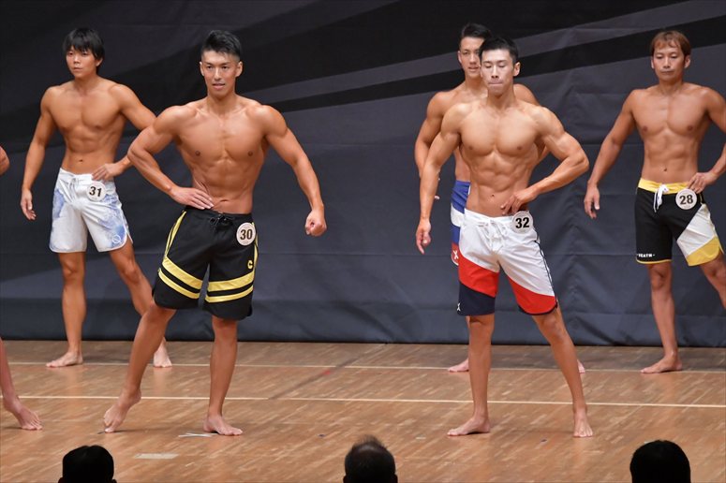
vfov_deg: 5.1
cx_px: 363
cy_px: 242
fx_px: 5442
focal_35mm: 270
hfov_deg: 7.6
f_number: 5.6
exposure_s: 1/400
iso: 6400
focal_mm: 180
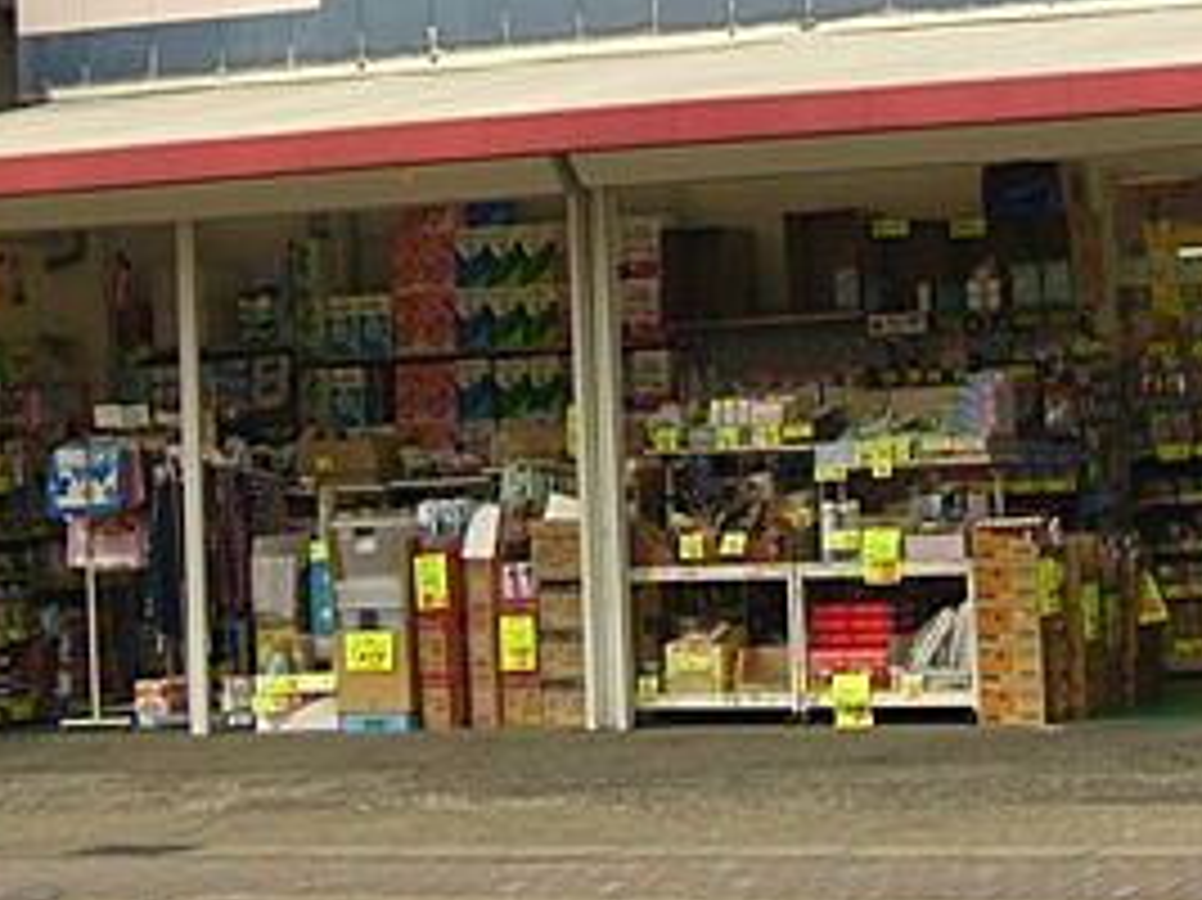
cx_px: 707
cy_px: 22
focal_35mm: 120
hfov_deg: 16.4
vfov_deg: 12.2
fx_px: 4165
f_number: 6.7
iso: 80
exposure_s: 1/250
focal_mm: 8.3
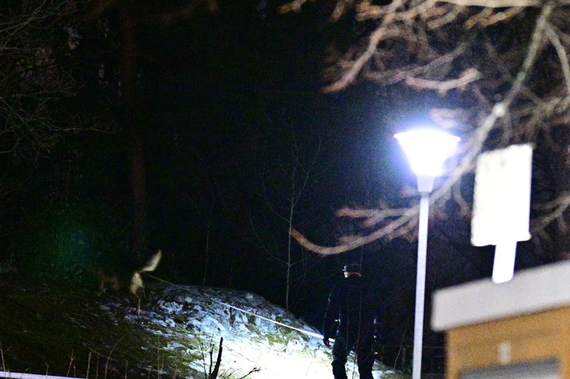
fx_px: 4083
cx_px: 270
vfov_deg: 5.3
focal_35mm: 258
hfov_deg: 8.0
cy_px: 283
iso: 12800
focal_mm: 135
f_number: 1.8
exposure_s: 1/60
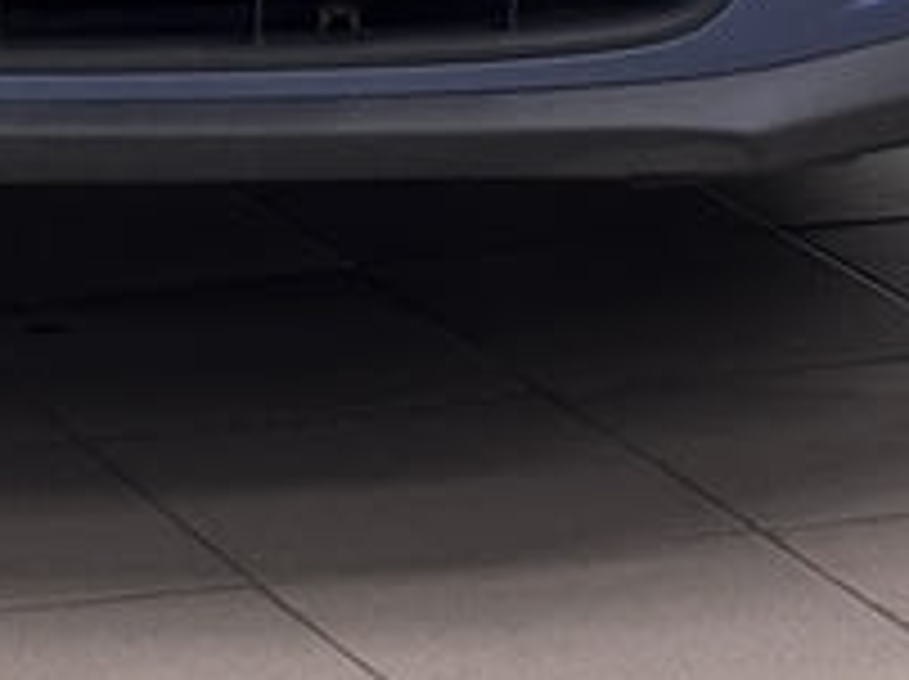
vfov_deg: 6.2
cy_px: -741
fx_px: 6085
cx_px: -14
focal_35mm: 232
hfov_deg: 8.5
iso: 64
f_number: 1.6
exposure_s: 1/50
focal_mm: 5.96
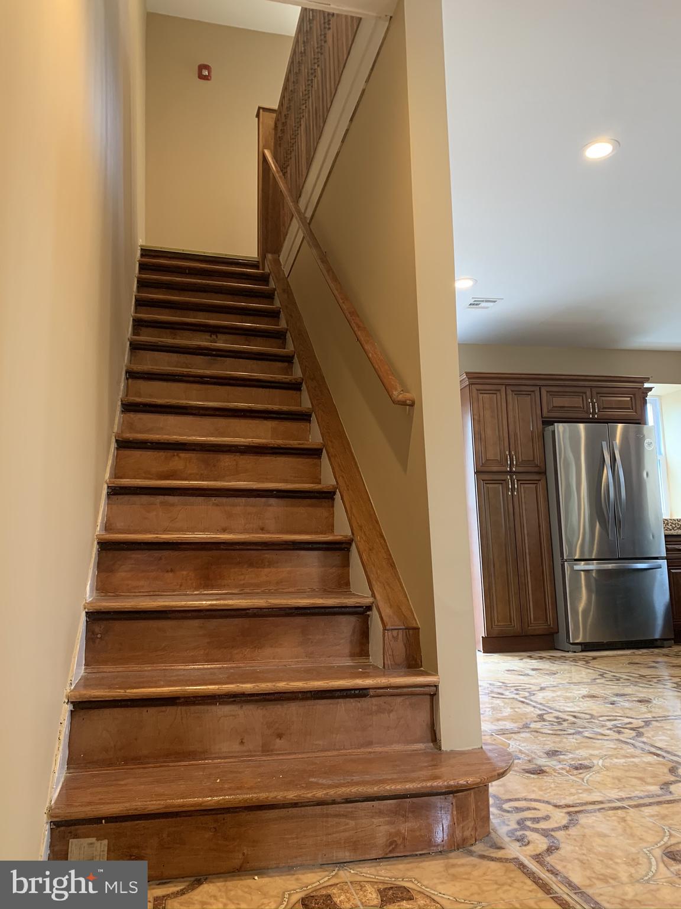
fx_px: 682
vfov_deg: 67.3
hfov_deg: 53.1
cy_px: 454
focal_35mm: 26
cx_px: 340
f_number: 1.8
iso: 125
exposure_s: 1/60
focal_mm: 4.25
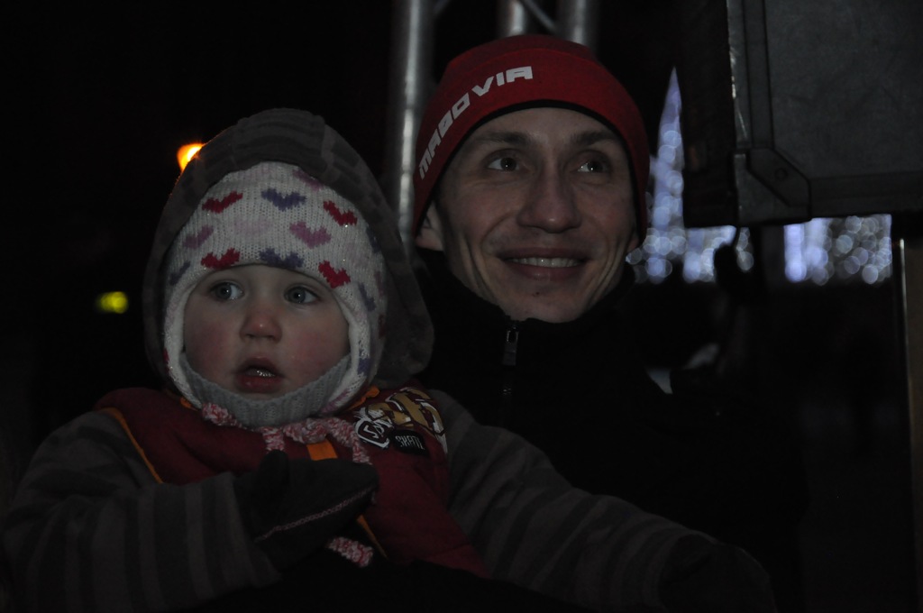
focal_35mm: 135
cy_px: 306
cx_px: 462
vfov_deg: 10.1
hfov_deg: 15.2
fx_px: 3457
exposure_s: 1/250
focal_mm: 90
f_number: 5.6
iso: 2000
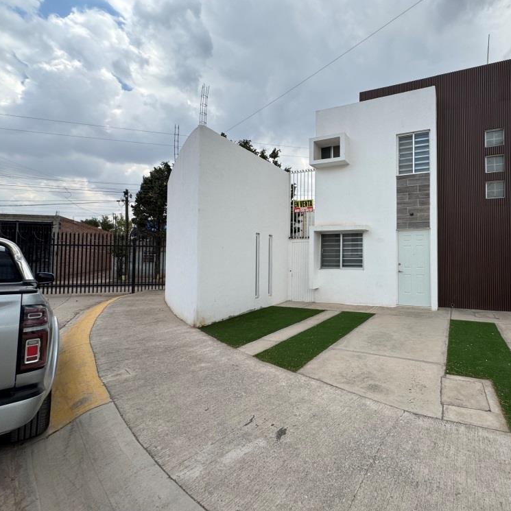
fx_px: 284
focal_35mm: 17
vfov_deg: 84.0
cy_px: 251
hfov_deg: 80.9
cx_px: 345
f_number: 2.2
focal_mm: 2.22
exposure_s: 1/1236
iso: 40
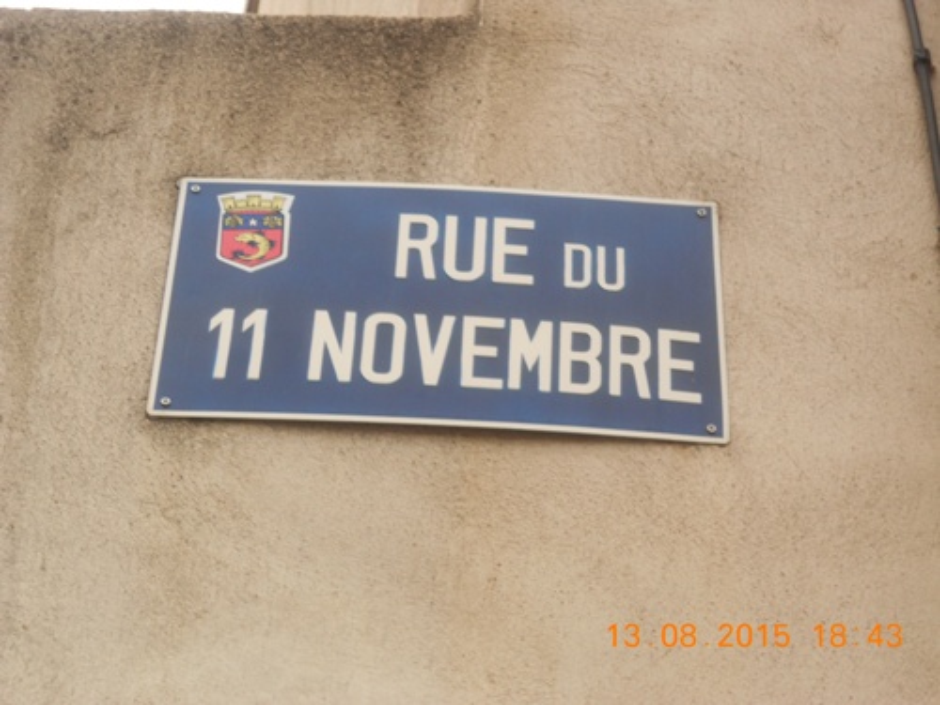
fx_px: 2335
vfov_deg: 17.2
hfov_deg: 22.8
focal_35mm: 86
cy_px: 352
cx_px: 470
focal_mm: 15.4
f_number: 6.3
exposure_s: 1/60
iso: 100
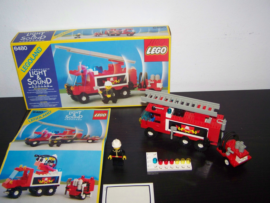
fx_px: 296
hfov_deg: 49.0
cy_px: 102
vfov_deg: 37.7
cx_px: 135
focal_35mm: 38
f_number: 2.8
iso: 200
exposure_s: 1/30
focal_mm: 6.3
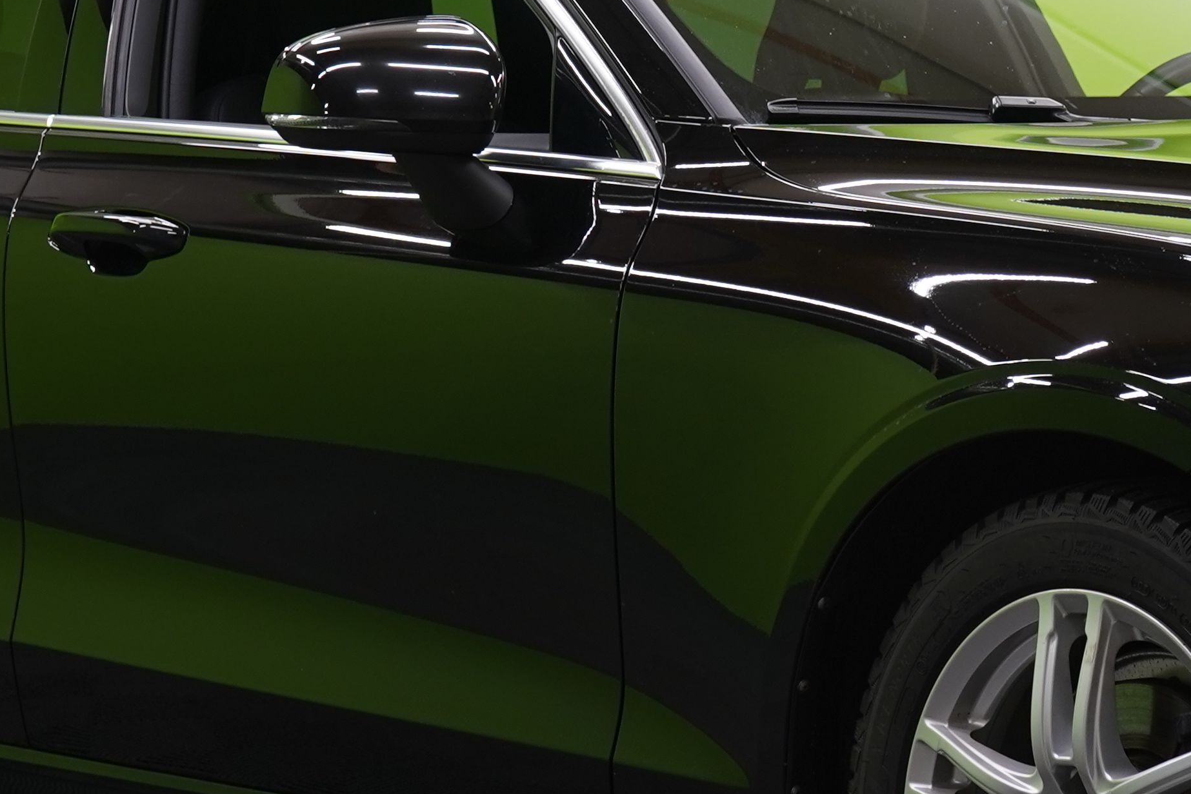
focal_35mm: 156
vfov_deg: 8.8
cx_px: 1023
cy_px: 269
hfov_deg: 13.1
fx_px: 5161
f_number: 5.6
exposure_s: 1/25
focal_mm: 48
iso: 400
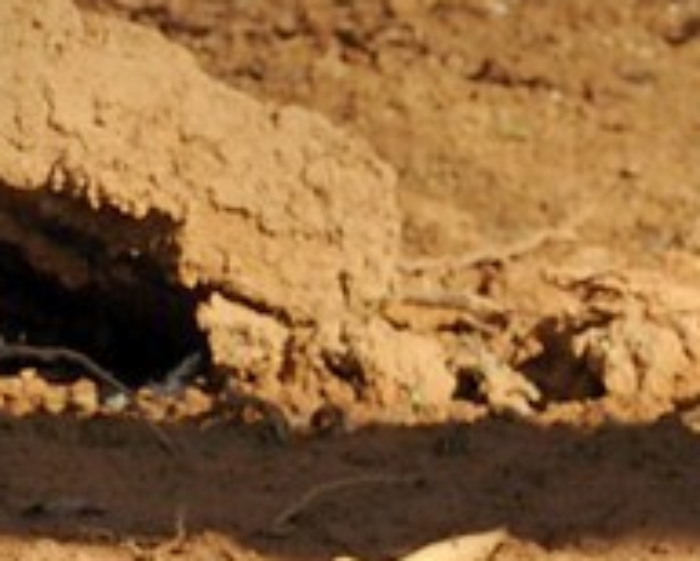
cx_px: -1896
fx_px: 9394
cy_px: 36
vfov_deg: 3.4
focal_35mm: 453
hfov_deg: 4.0
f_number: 10
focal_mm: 58
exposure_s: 1/250
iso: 400
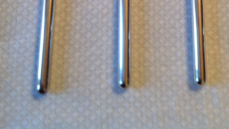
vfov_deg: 16.3
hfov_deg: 29.5
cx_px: 159
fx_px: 431
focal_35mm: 71
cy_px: -28
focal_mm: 4.28
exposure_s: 1/15
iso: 100
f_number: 2.4
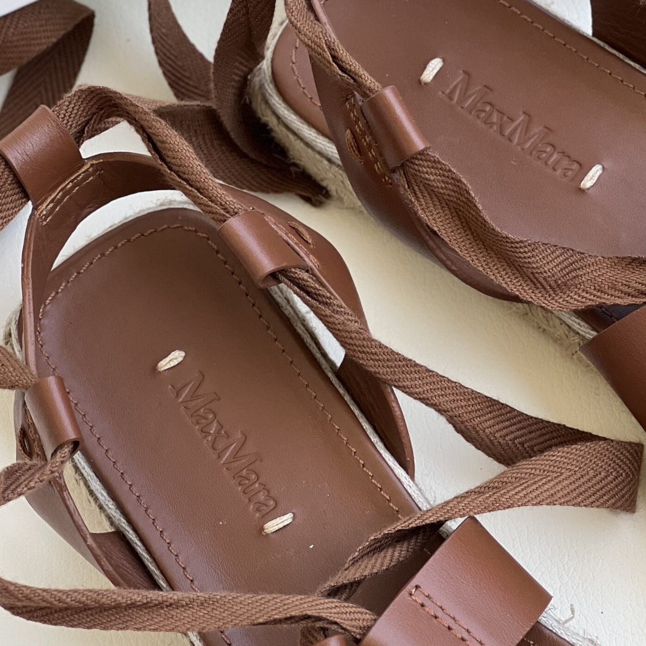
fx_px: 2639
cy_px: 279
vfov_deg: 14.0
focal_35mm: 125
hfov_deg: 14.0
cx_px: 370
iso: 80
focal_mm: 9
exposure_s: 1/121
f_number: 2.8
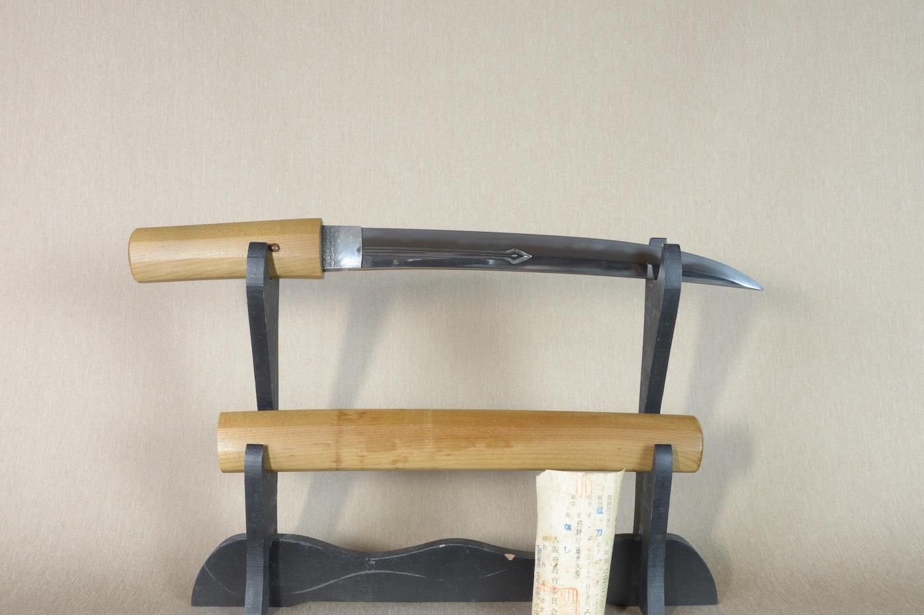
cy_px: 308
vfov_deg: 39.9
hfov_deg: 57.3
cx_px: 462
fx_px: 846
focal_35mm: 33
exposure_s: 1/2
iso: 400
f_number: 11
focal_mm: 22
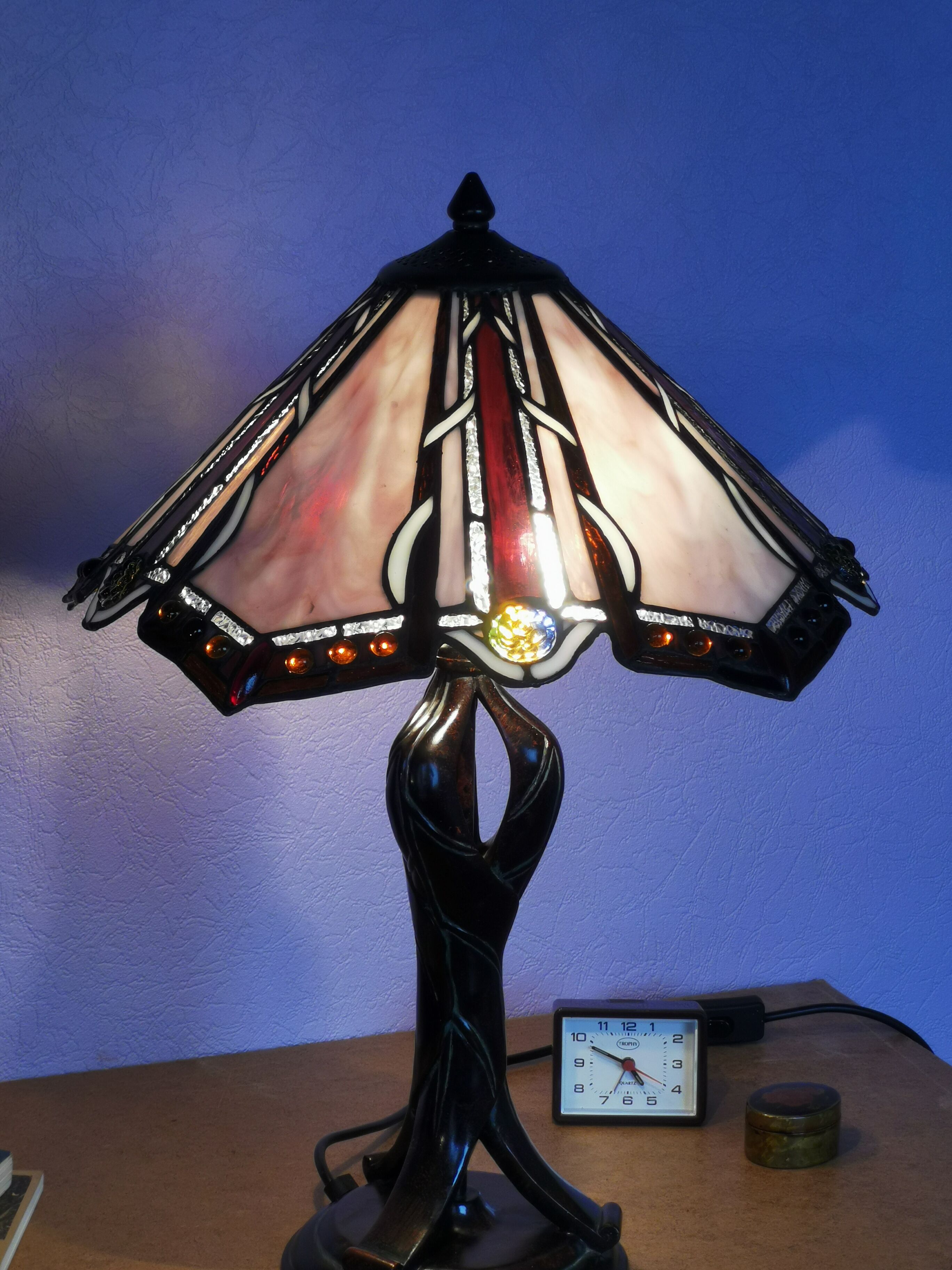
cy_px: 635
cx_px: 476
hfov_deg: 18.2
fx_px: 2970
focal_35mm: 81
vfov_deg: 24.1
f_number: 2.4
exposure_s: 1/100
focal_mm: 7.48
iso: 80
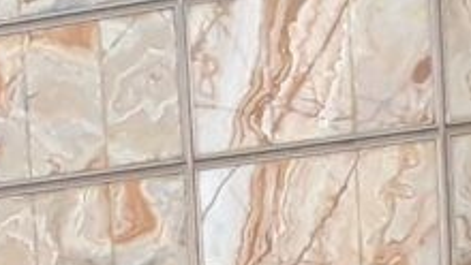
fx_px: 1537
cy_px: 795
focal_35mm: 123
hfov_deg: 16.1
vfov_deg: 8.3
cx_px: -208
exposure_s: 1/164
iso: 40
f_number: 2.2
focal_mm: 1.95
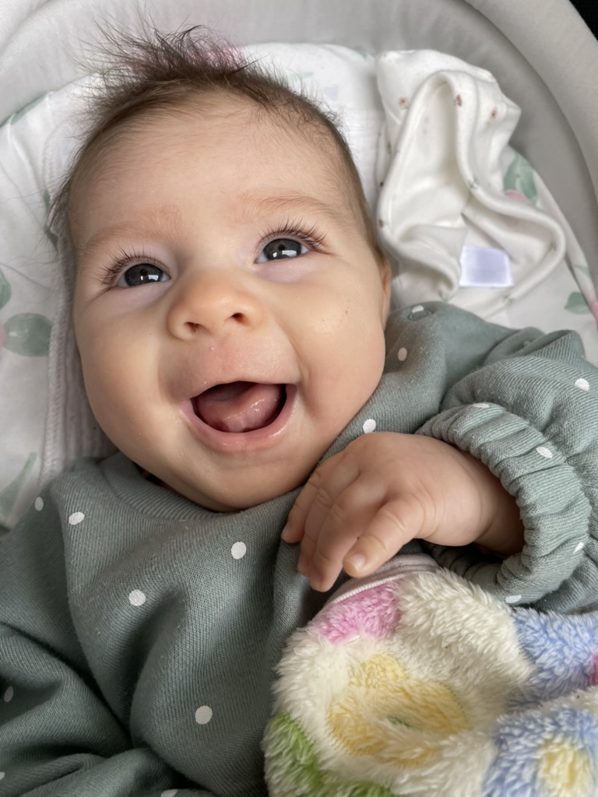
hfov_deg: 53.1
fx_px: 599
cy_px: 398
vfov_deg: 67.3
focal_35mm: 26
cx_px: 299
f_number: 1.6
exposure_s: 1/331
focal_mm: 4.2
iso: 32
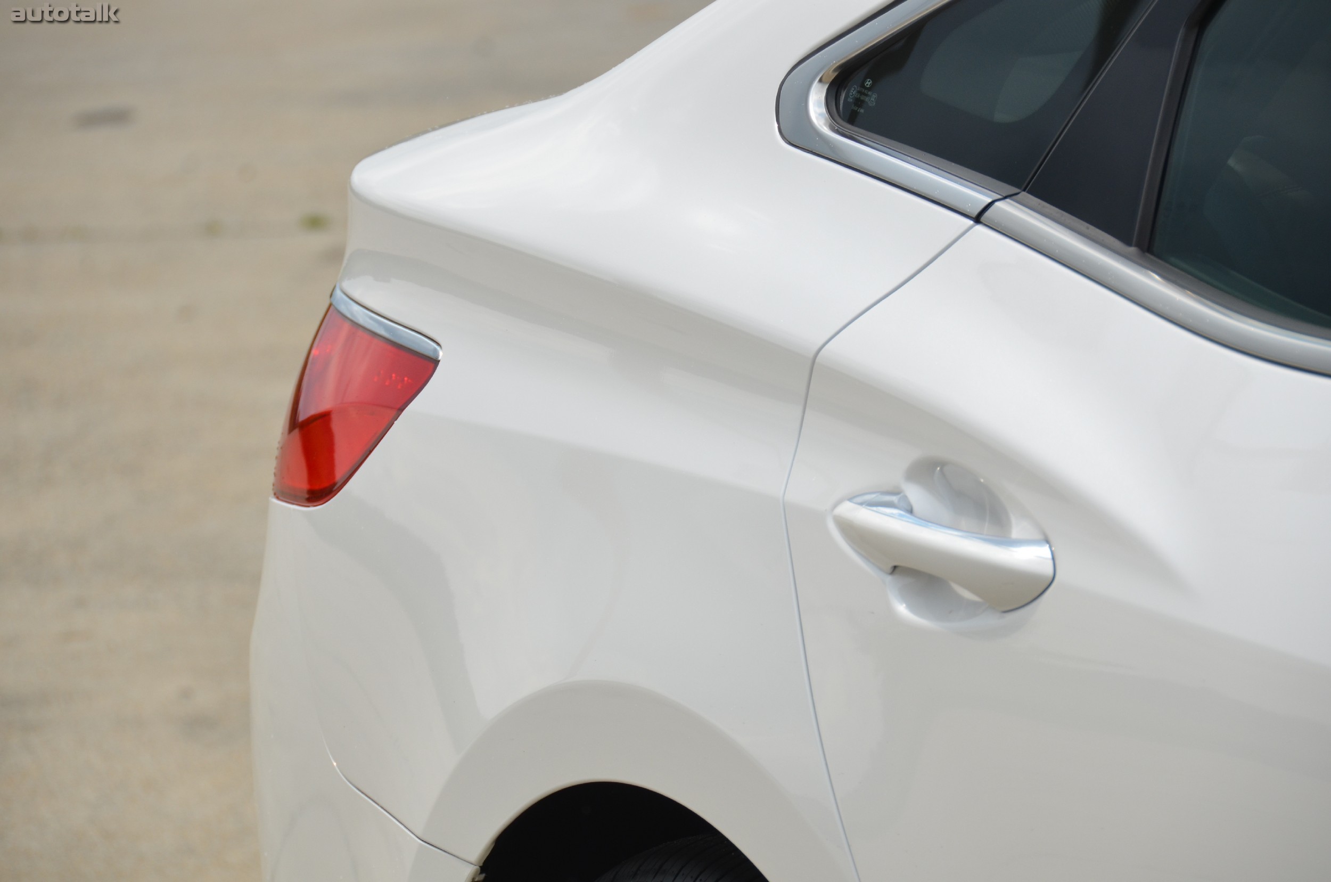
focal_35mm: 225
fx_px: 8302
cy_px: 441
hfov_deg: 9.2
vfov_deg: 6.1
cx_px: 666
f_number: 7.1
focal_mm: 150
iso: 400
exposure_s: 1/1600
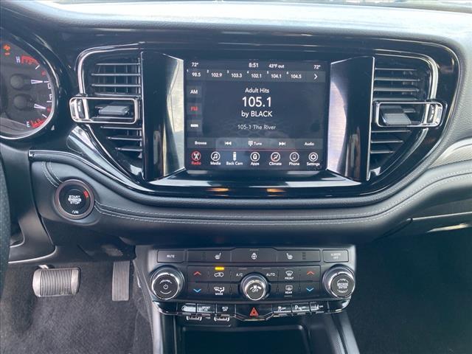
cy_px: 177
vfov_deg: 53.1
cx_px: 236
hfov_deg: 67.3
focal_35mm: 26
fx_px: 355
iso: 160
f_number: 1.8
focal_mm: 4.25
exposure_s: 1/60
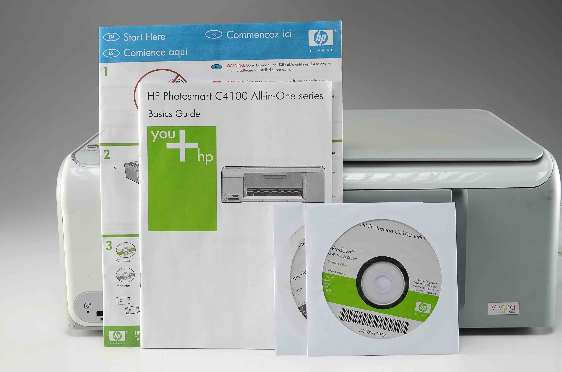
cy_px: 186
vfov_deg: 25.6
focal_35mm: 52
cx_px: 281
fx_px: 818
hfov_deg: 37.9
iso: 100
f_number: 13
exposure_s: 1/80
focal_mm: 35
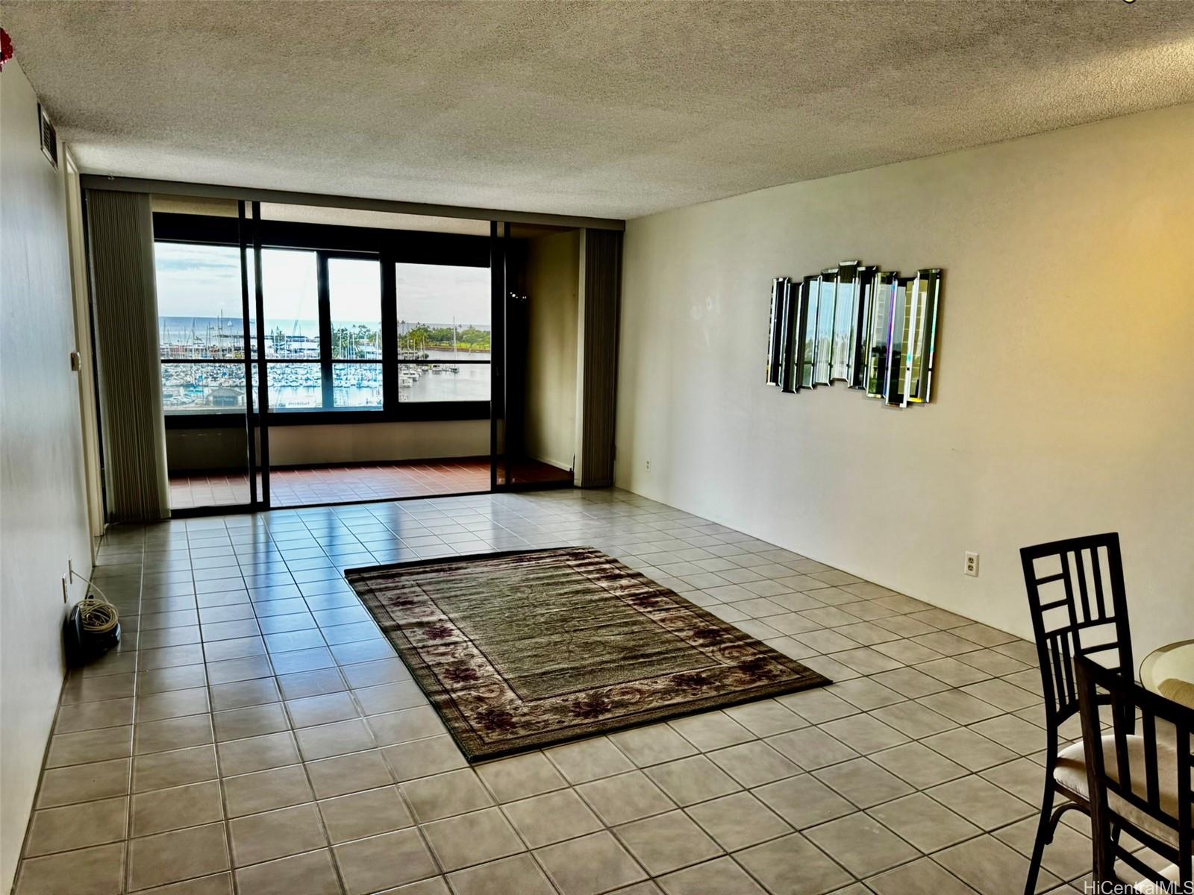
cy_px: 448
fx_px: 828
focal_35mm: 24
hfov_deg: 71.6
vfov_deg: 56.8
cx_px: 597
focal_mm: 6.76
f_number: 1.78
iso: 80
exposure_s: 1/190
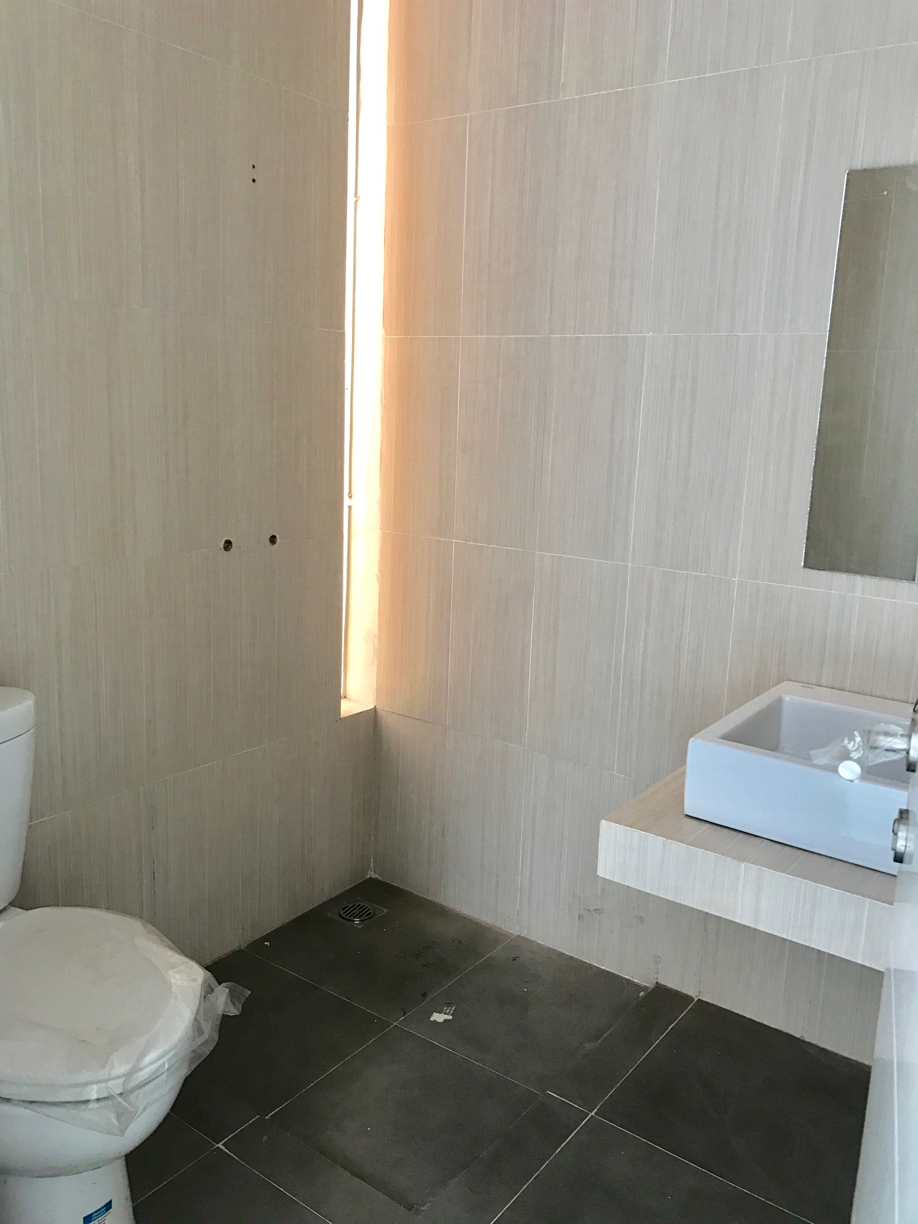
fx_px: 990
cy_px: 612
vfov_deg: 63.4
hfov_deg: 49.7
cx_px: 459
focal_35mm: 28
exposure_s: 1/33
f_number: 1.8
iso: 32
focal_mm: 3.99
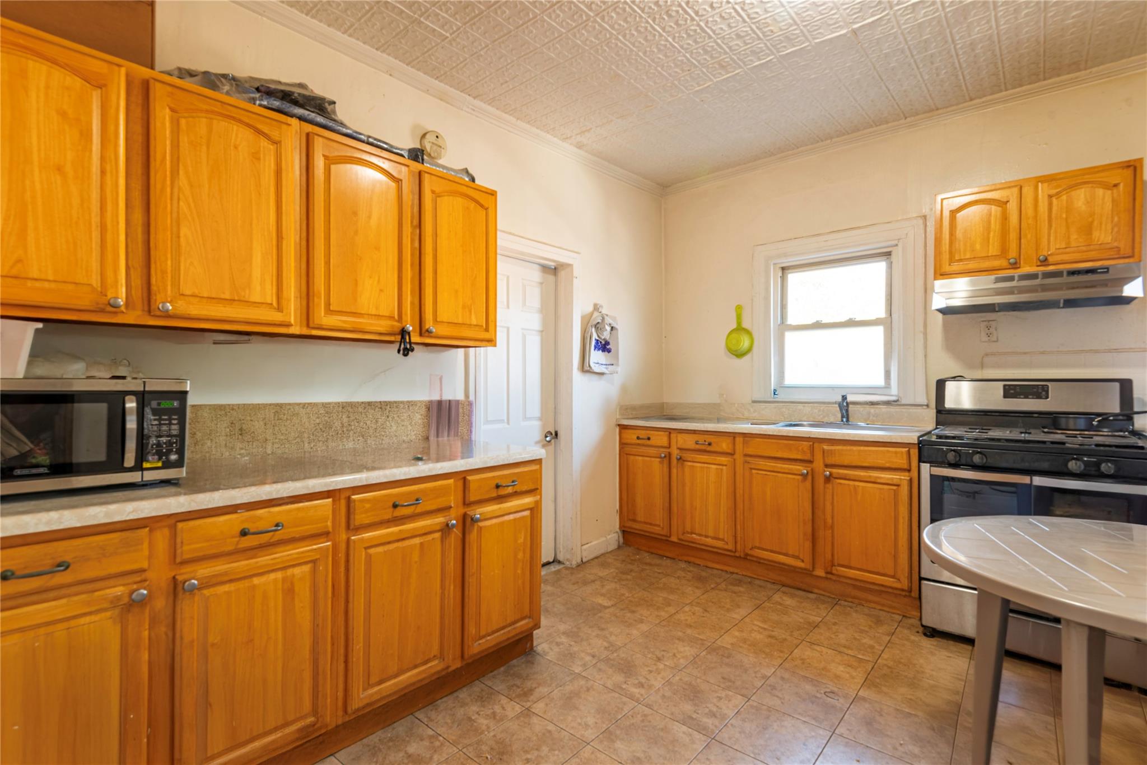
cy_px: 382
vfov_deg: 73.8
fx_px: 510
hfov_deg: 96.7
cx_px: 574
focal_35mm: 16
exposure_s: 1/4
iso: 200
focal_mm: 16
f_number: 10
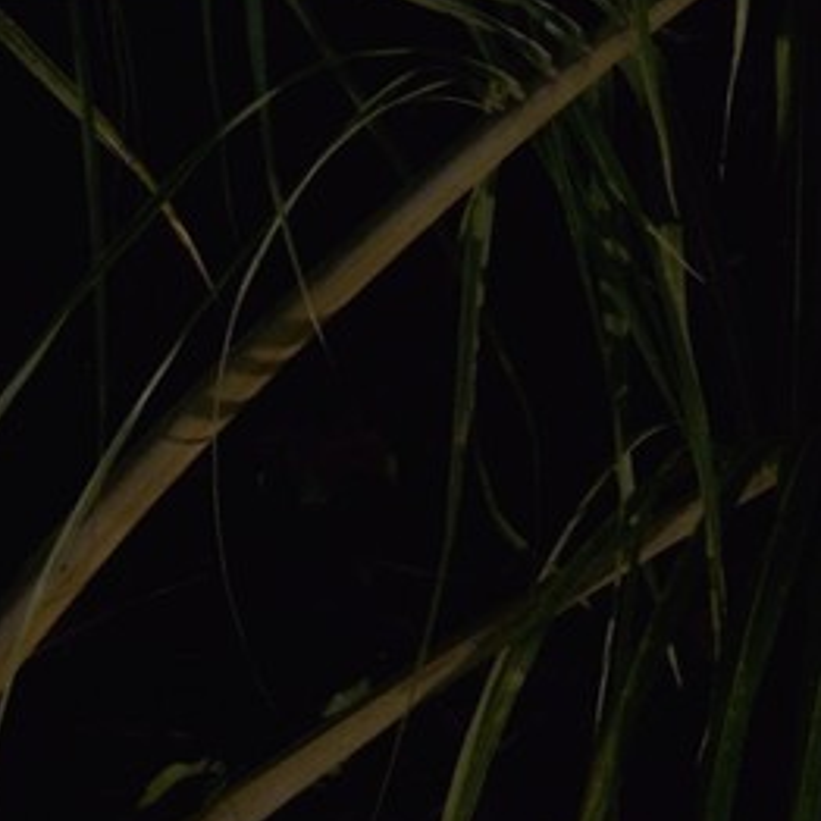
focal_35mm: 781
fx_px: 20957
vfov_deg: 2.2
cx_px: -1629
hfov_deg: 2.2
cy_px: 2223
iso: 200
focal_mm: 100
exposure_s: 1/200
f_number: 14
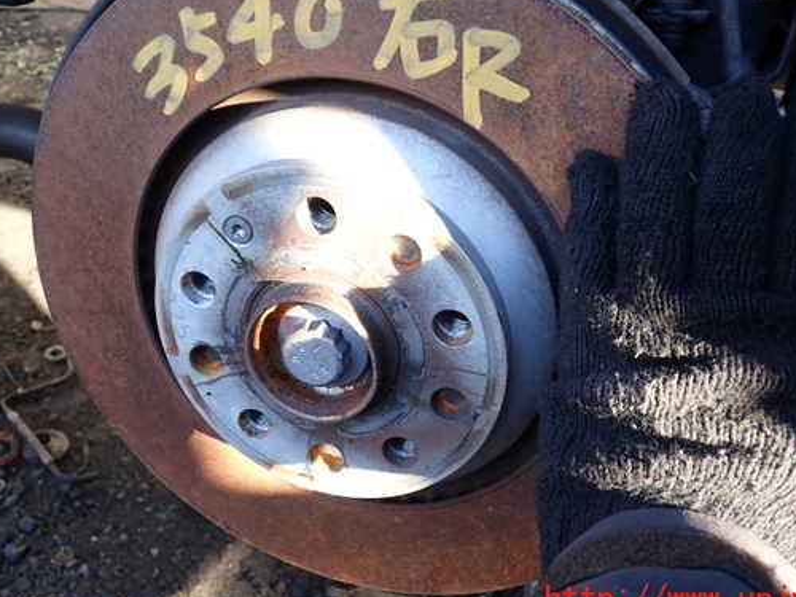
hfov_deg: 51.3
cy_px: 263
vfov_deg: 39.6
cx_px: 427
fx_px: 828
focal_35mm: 36
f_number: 2.3
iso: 100
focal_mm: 5.4
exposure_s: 1/60
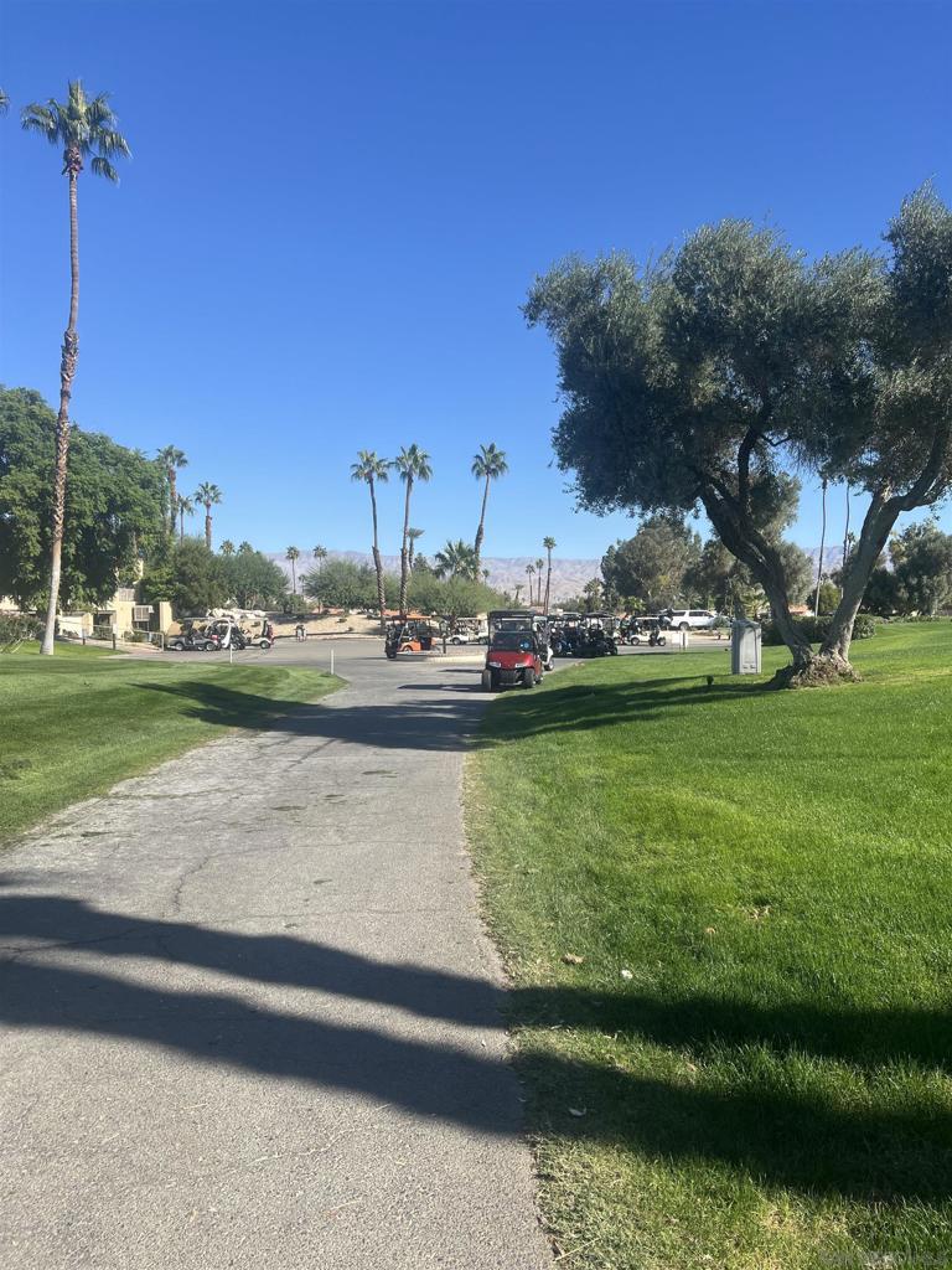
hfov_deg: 53.1
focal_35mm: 26
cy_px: 635
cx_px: 476
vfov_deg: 67.3
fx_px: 953
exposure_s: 1/3077
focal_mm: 5.7
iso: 50
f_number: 1.5
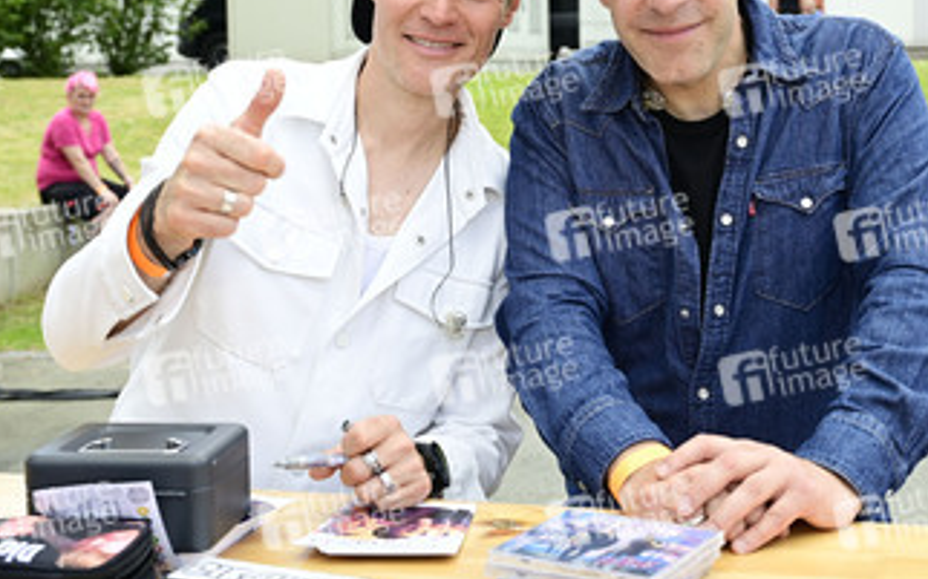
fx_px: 1264
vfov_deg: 25.5
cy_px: 156
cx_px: 543
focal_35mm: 50
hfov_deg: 40.2
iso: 160
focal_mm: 35
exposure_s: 1/200
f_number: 5.6
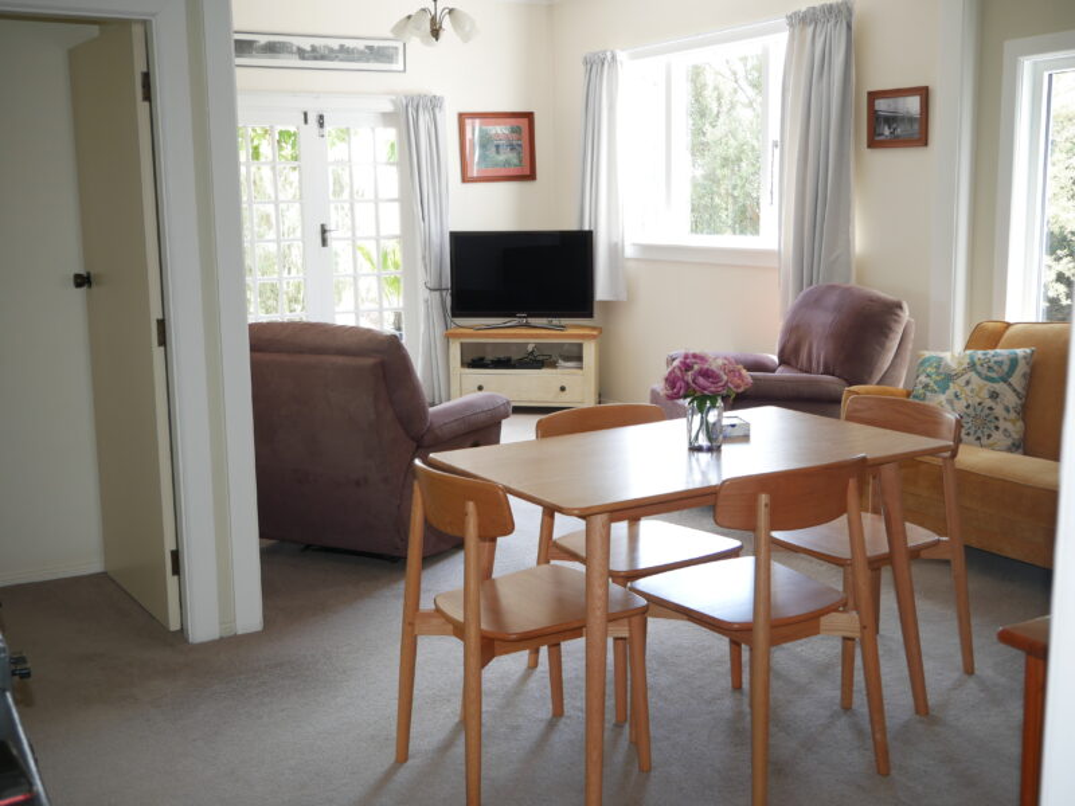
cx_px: 538
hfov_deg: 46.8
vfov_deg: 36.0
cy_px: 403
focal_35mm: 40
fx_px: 1242
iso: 200
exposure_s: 1/30
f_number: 4.1
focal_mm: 20
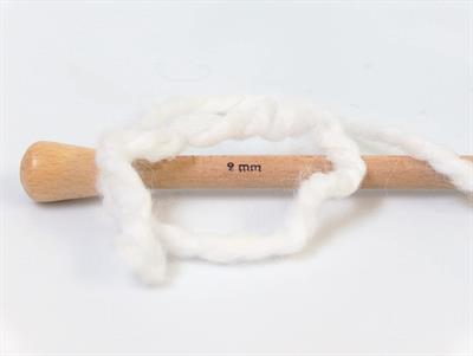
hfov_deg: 27.0
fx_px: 985
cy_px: 178
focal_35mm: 72
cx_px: 236
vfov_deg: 20.5
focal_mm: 14.73
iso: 200
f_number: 2.9
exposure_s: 1/46.4
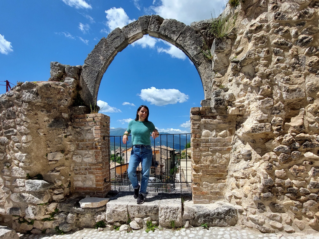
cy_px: 120
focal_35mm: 13
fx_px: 120
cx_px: 160
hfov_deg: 106.2
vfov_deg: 89.9
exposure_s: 1/2500
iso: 50
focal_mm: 1.74
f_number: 2.2
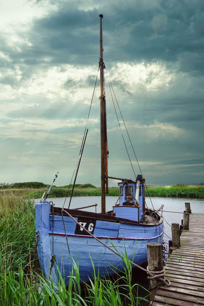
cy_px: 153
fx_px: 217
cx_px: 102
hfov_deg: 50.4
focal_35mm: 26
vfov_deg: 70.4
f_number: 10
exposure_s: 1/100
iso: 400
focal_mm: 17
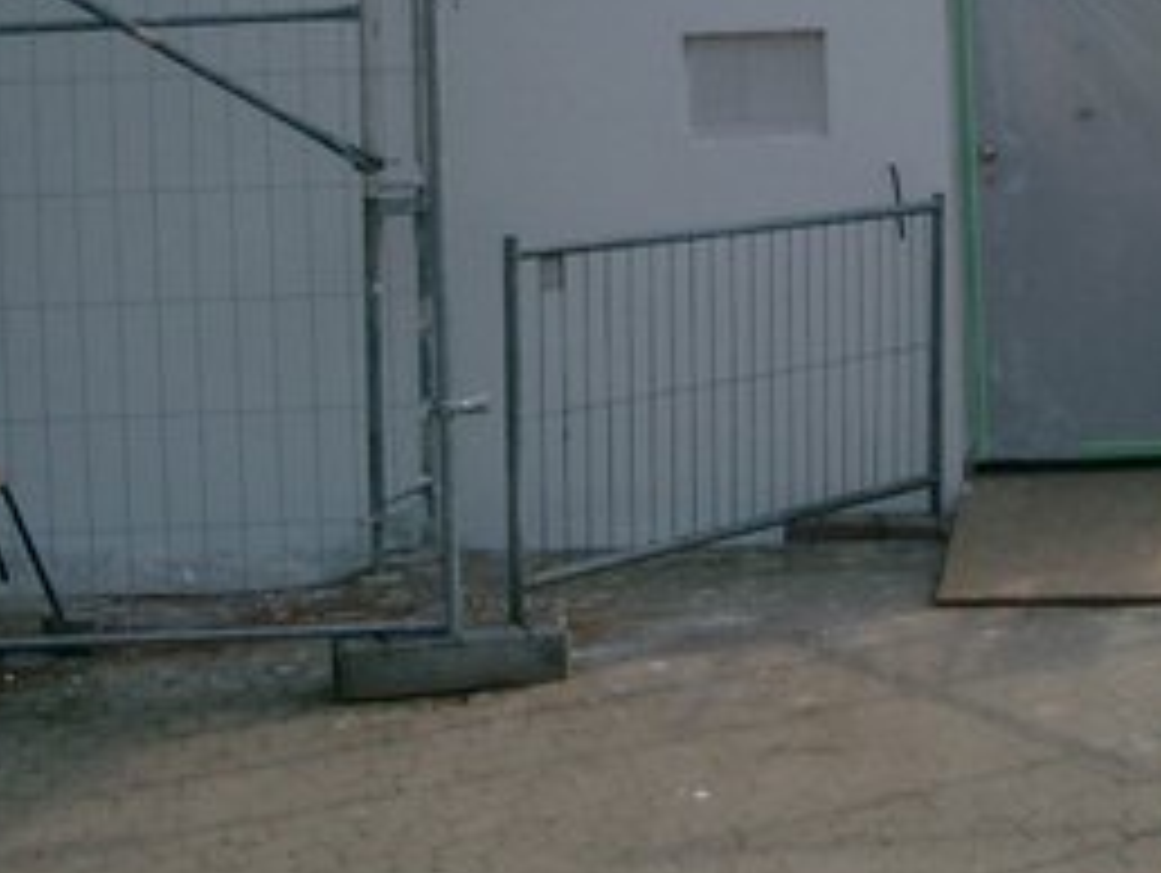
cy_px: 54
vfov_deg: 16.9
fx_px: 2887
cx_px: 846
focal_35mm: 86
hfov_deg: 22.6
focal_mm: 7.6
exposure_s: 1/640
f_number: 5
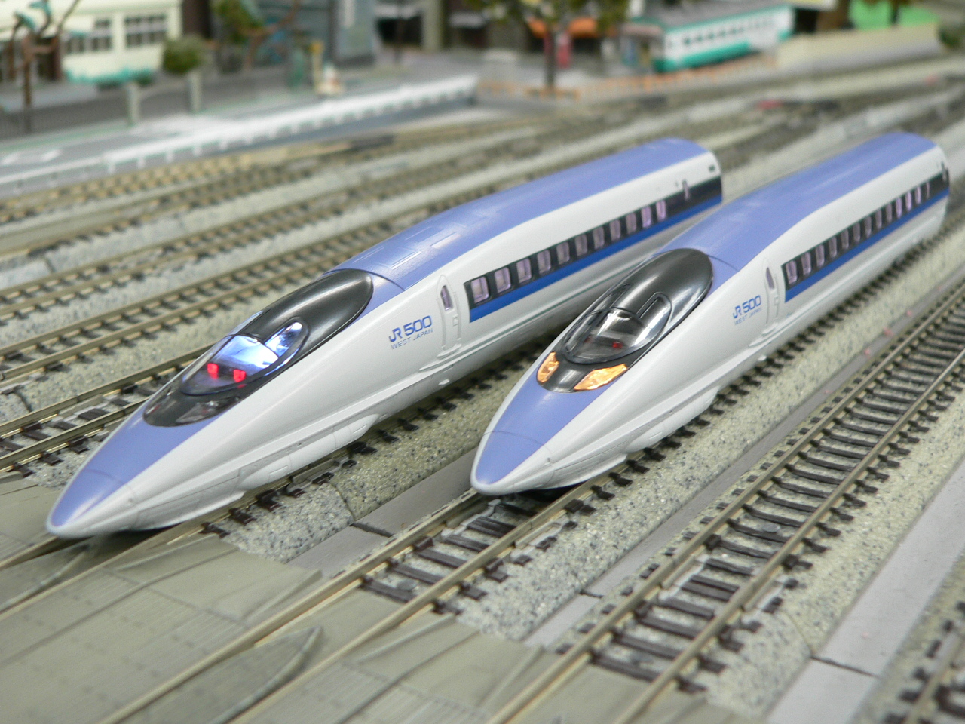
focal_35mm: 48
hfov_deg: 39.7
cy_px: 362
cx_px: 482
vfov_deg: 30.3
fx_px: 1338
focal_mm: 8
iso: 100
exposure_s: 1/8
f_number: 2.8
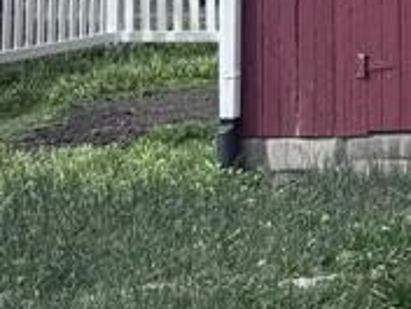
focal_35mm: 146
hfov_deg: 11.2
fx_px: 1733
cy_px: -238
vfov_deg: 9.7
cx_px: 1004
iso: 80
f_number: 1.78
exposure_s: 1/4310
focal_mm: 6.76
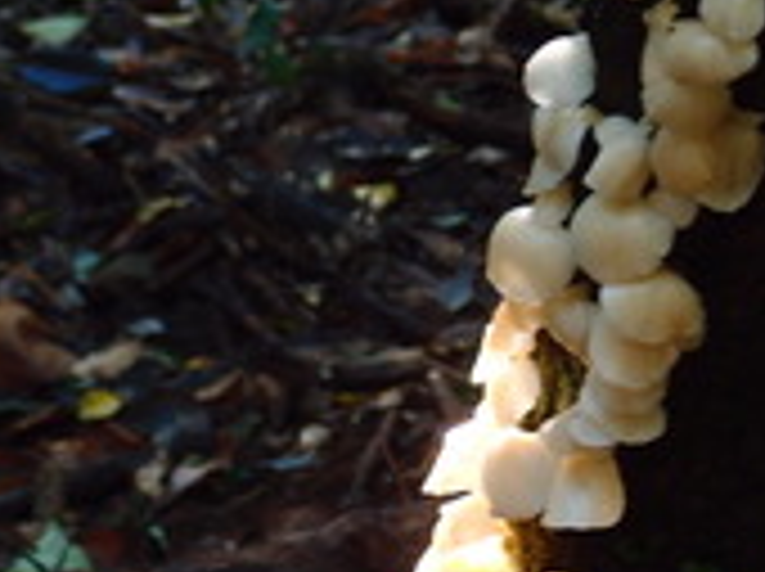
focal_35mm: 217
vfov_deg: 6.8
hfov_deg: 9.1
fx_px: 4789
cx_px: 639
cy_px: 306
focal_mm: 19.84
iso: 200
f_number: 2.4
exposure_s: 1/25
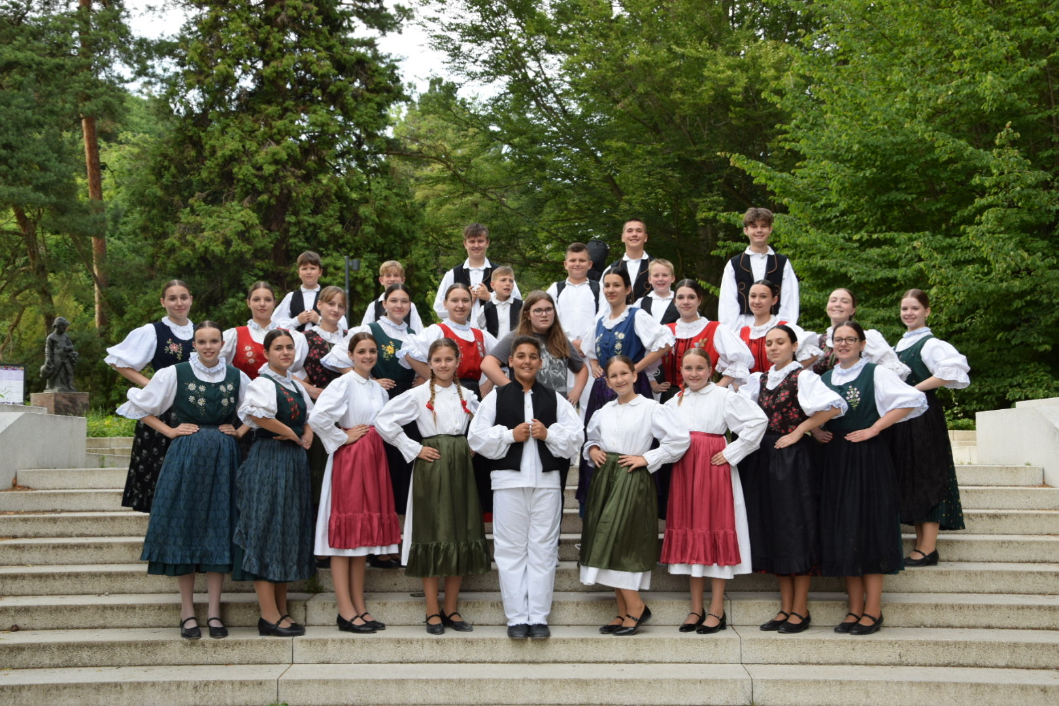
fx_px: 1235
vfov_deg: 31.9
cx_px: 530
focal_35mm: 42
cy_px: 353
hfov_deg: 46.4
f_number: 6.3
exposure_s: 1/160
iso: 400
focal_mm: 28
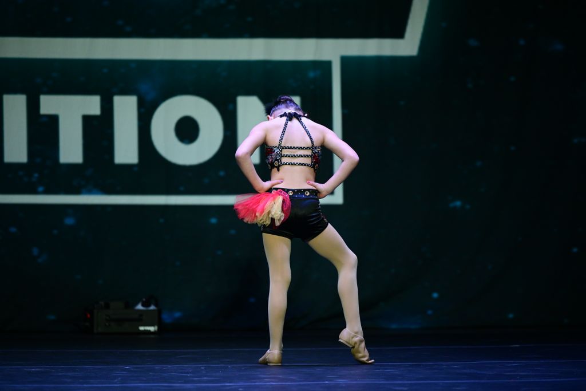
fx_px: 3256
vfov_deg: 6.9
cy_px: 196
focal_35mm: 200
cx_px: 293
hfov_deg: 10.3
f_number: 2.8
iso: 3200
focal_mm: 200
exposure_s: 1/1000
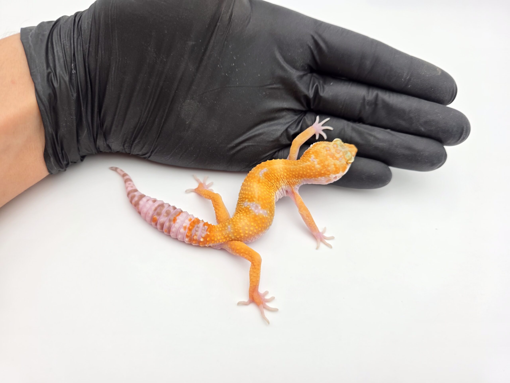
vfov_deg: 58.9
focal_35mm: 23
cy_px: 192
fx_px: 339
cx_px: 255
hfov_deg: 73.9
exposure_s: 1/359
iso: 50
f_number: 1.7
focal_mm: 6.3
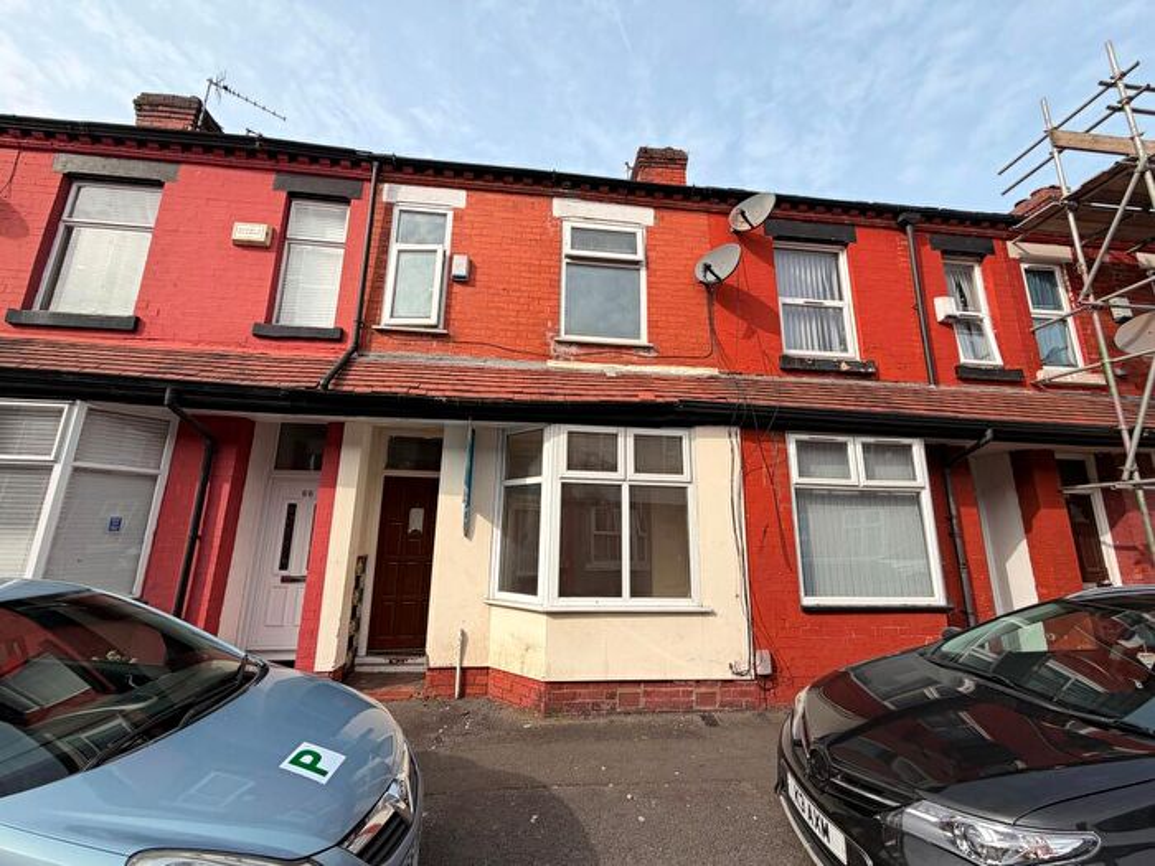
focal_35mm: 14
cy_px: 433
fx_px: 467
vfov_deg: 85.7
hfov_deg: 102.1
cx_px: 578
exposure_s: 1/770
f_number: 2.2
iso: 25
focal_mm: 2.22
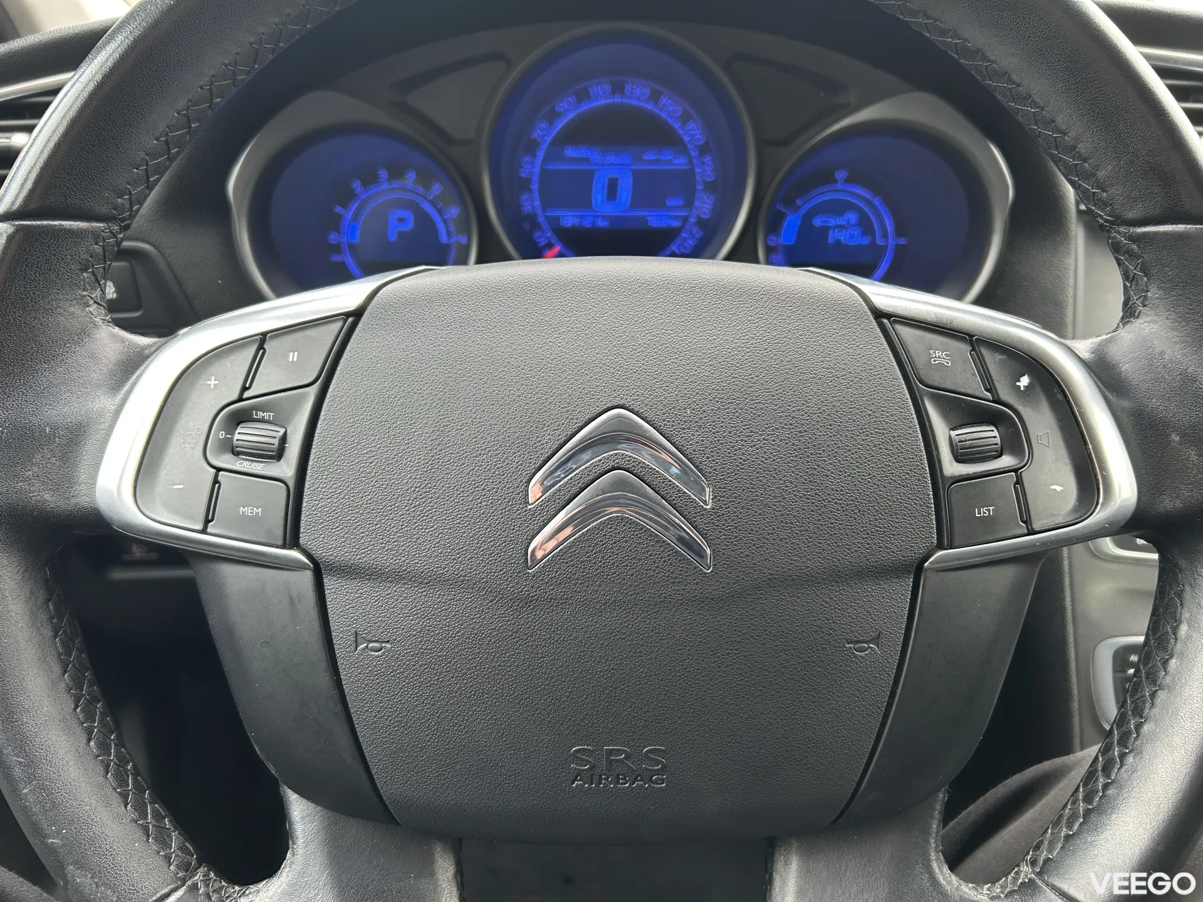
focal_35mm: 26
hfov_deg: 67.3
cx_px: 602
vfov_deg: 53.1
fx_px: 904
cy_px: 451
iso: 125
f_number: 1.5
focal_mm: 5.7
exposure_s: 1/78
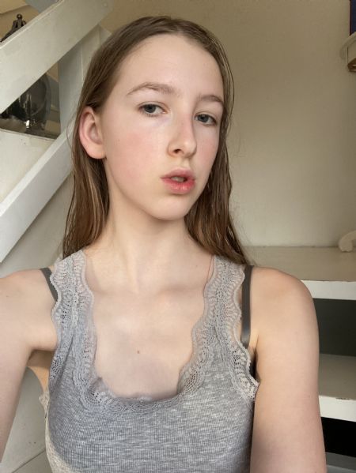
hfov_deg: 44.2
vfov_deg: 56.8
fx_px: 438
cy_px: 236
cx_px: 178
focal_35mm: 32
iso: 80
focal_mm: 2.87
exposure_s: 1/60
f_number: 2.2
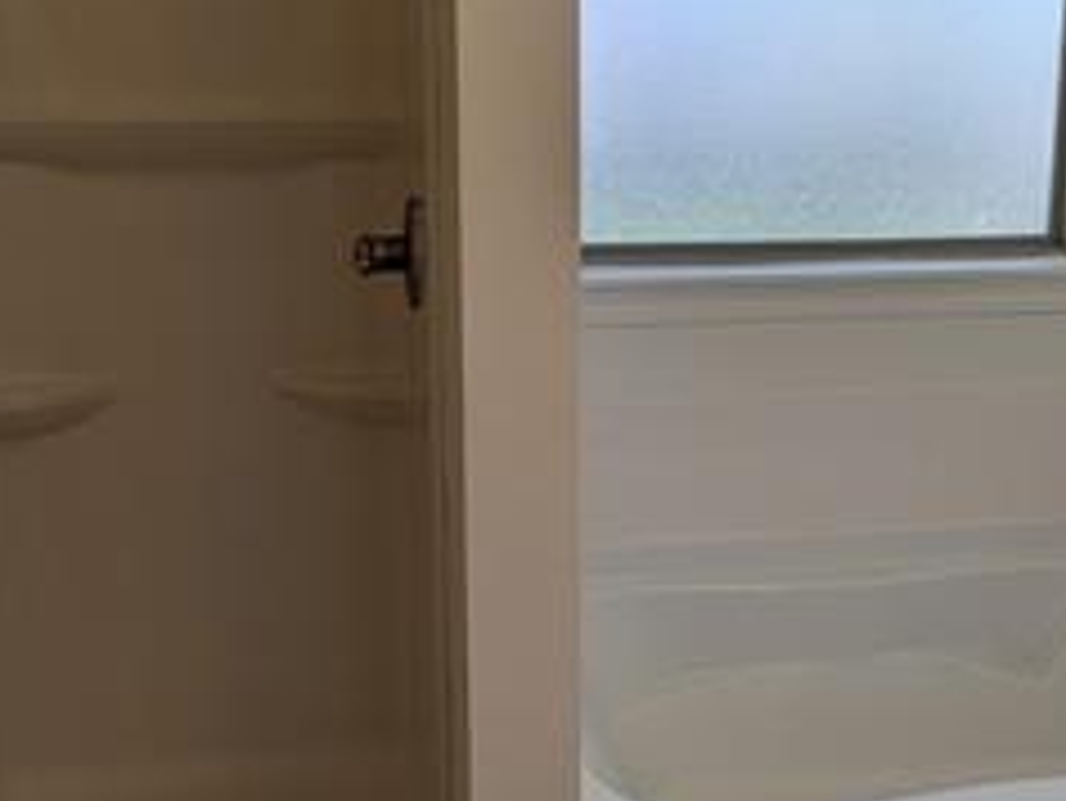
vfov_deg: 40.6
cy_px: 333
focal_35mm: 35
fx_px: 1078
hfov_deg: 52.6
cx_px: 544
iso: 40
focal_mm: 1.95
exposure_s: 1/120
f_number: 2.2
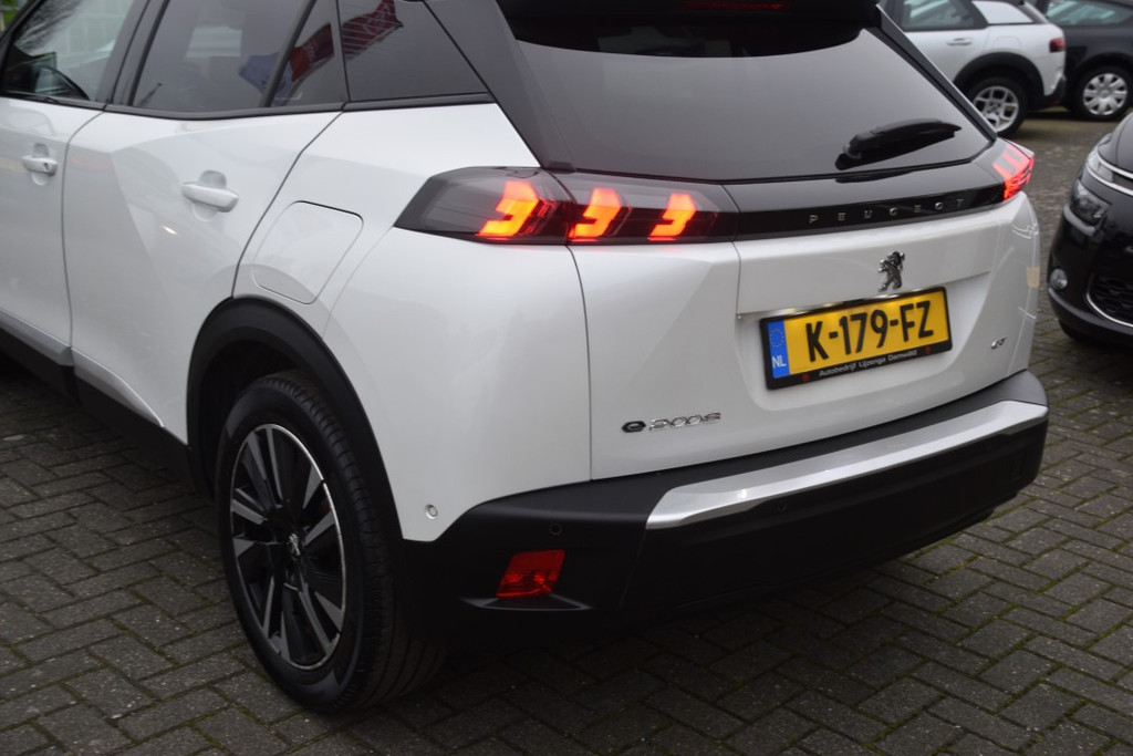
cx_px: 566
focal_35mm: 45
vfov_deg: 29.9
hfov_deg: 43.6
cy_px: 378
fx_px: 1416
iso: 400
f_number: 4.2
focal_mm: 30
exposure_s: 1/60
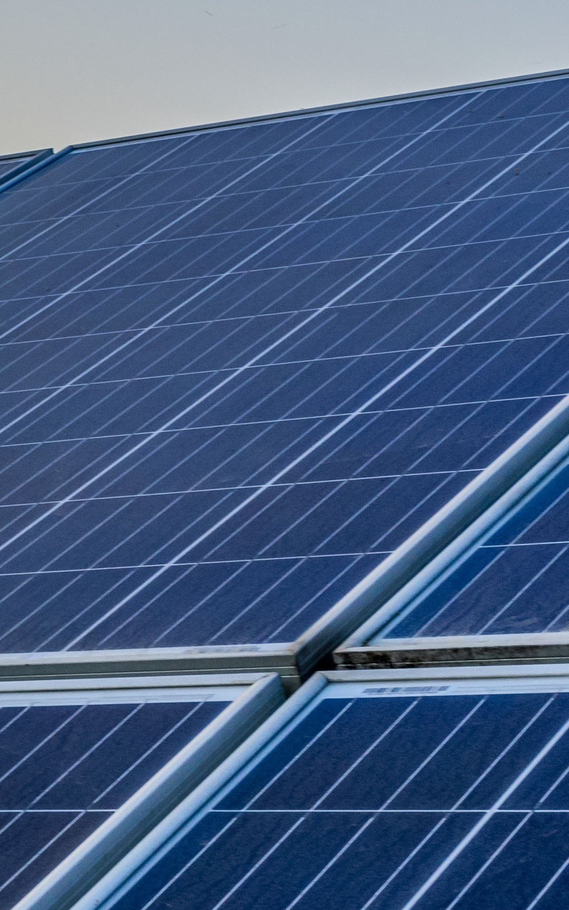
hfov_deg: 8.4
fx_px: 3473
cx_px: -872
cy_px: 642
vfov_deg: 14.9
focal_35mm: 140
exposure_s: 1/80
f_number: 11
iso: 100
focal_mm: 32
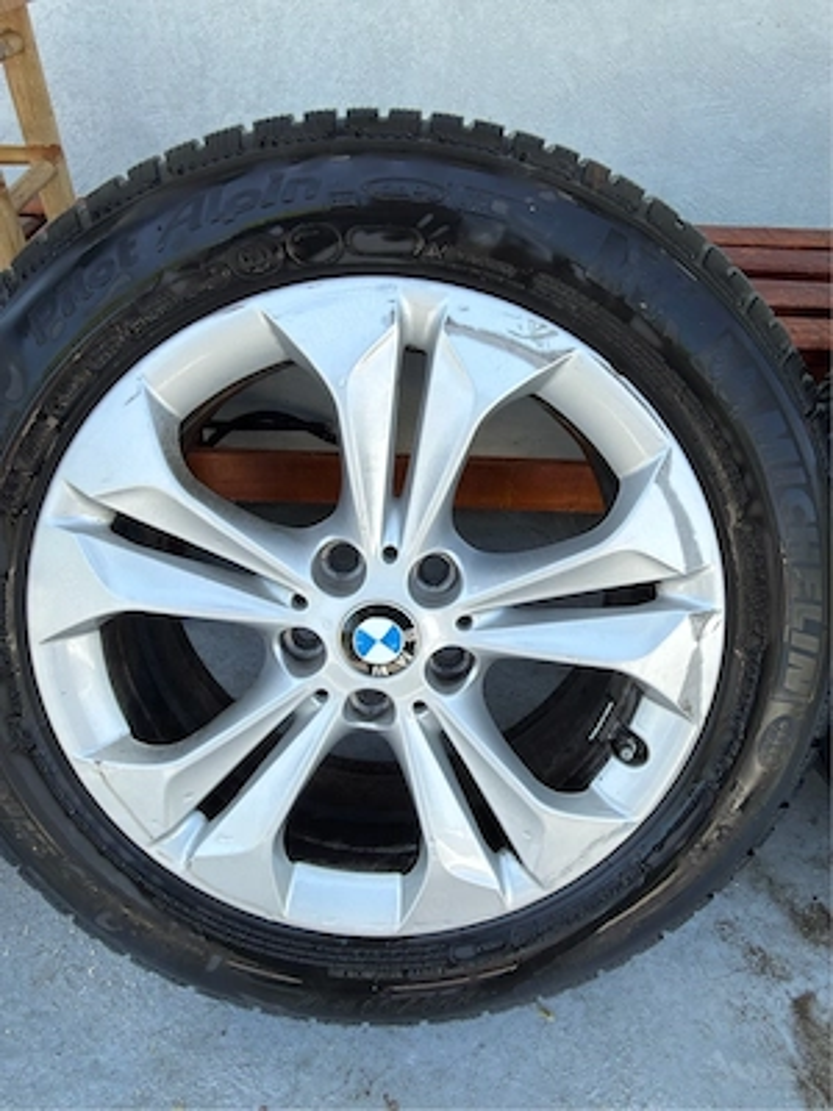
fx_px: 674
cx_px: 416
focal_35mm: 21
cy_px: 556
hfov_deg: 63.4
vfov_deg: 79.0
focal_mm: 2.22
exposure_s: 1/121
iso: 25
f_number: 2.2
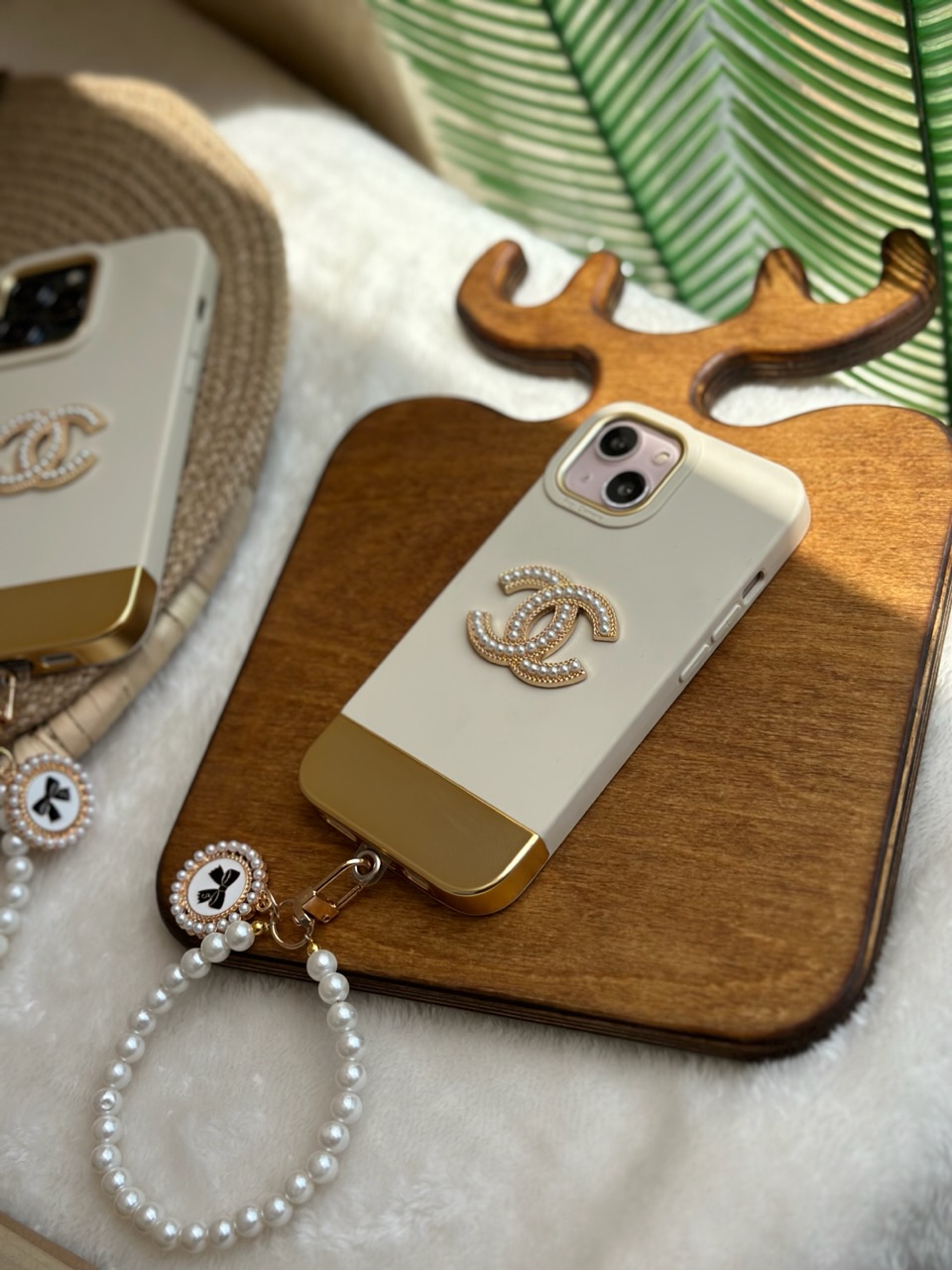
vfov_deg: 39.7
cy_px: 635
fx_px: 1760
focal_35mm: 48
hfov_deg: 30.3
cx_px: 476
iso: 80
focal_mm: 6.86
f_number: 1.78
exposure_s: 1/2203
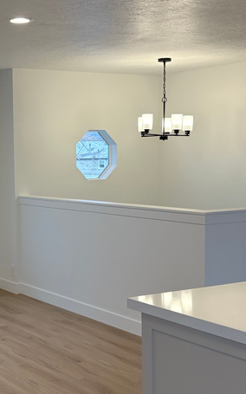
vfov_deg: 33.0
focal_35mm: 62
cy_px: 210
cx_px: 26
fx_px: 666
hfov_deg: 20.5
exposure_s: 1/228
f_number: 1.6
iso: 125
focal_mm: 5.96
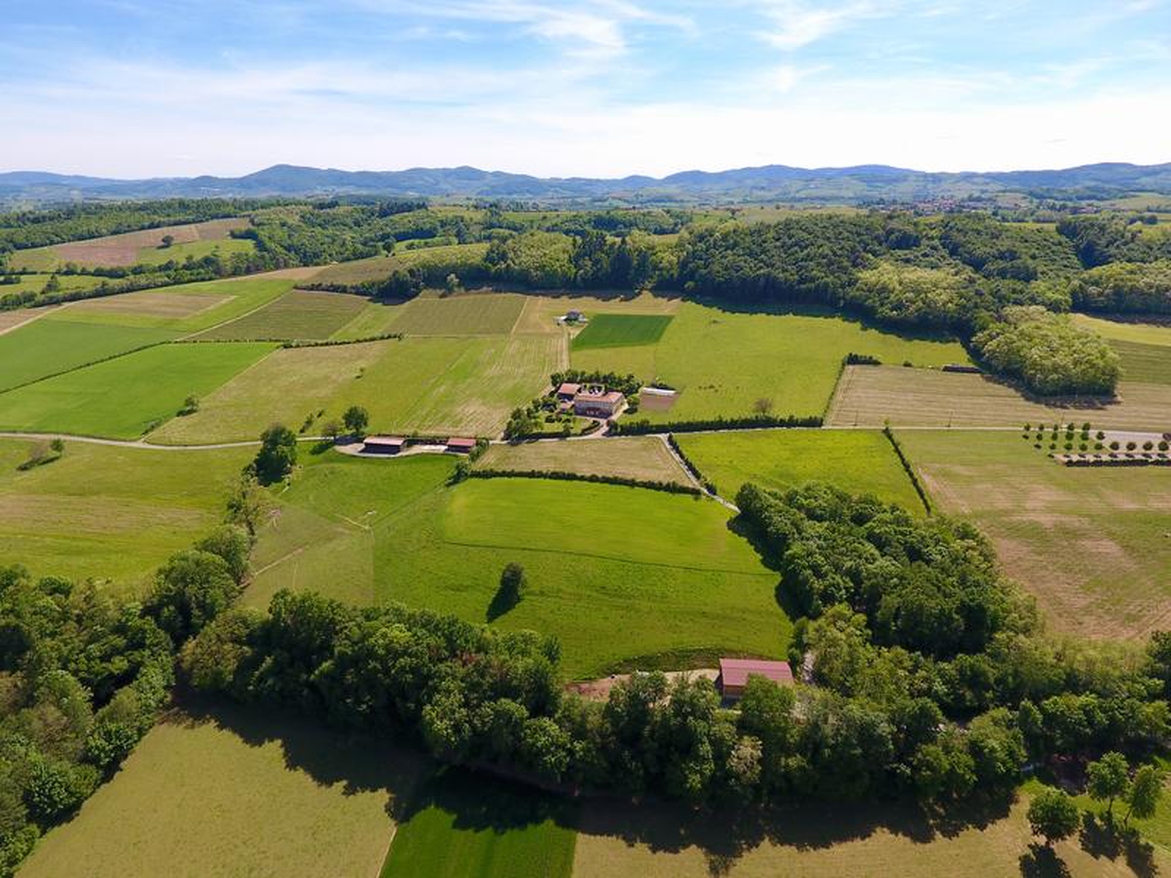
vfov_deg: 66.0
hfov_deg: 81.7
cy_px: 439
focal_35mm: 20
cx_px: 586
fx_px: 677
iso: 100
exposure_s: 1/720
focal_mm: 3.61
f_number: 2.8
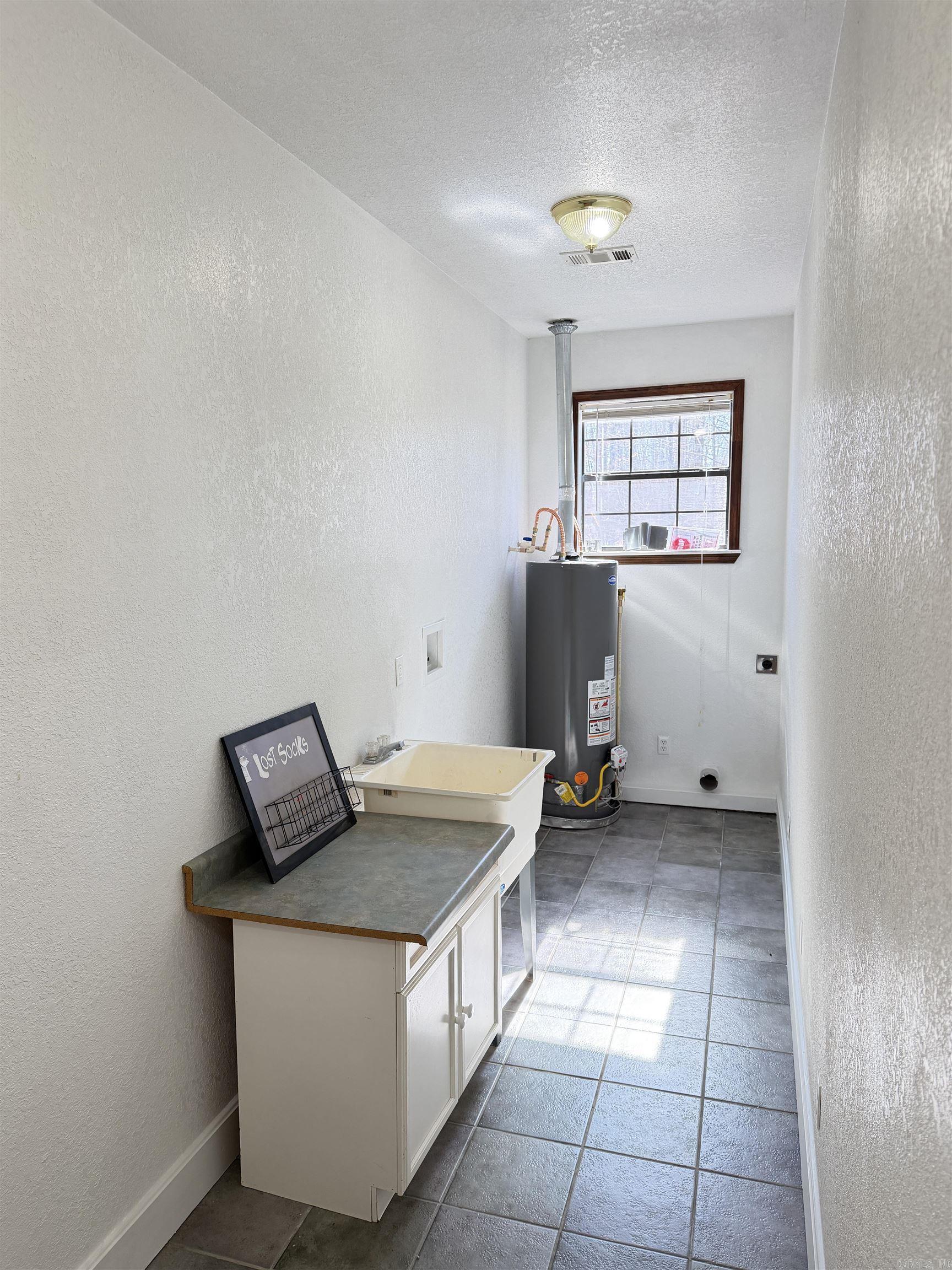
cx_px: 476
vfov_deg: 71.6
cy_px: 635
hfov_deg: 56.8
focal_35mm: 24
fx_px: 880
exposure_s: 1/190
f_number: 1.78
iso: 200
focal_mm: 6.76
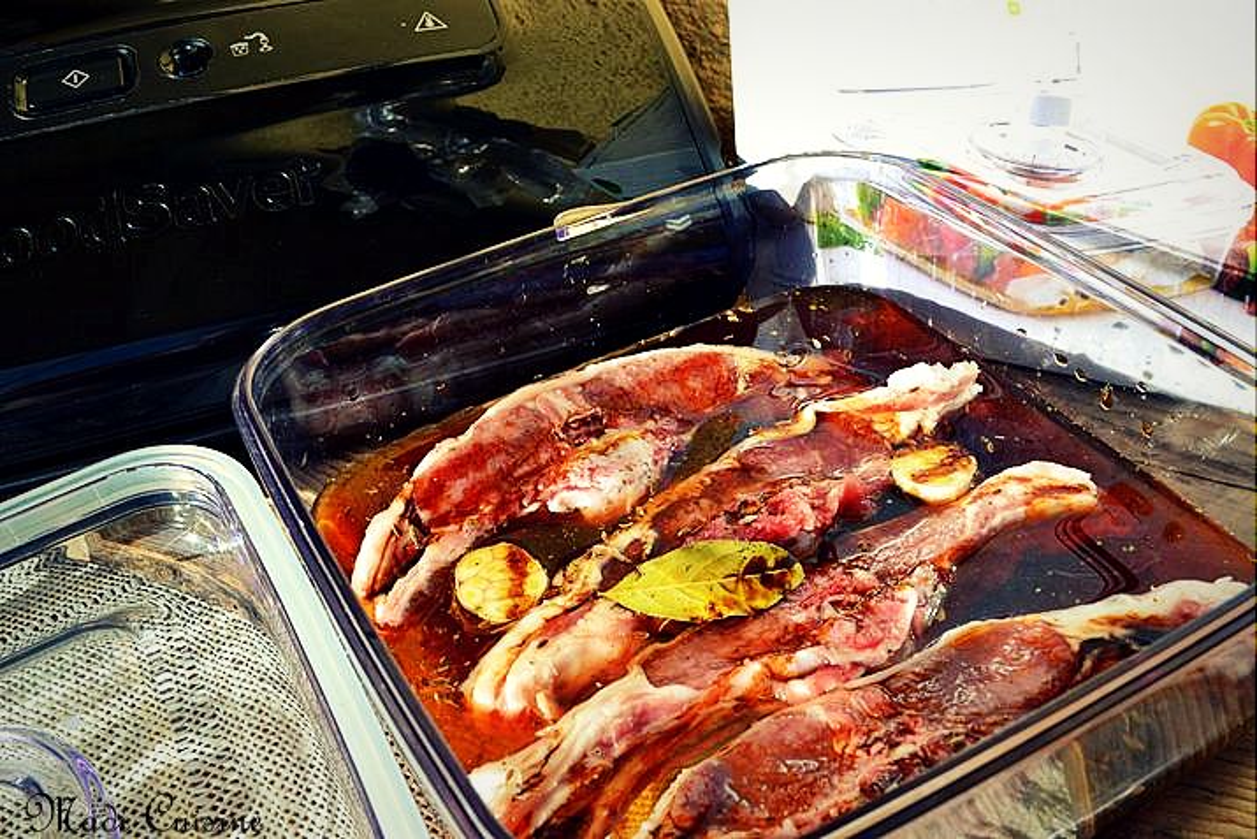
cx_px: 628
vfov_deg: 36.9
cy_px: 420
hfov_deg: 53.1
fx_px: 1257
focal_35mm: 36
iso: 400
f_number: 10
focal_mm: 24
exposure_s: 1/250
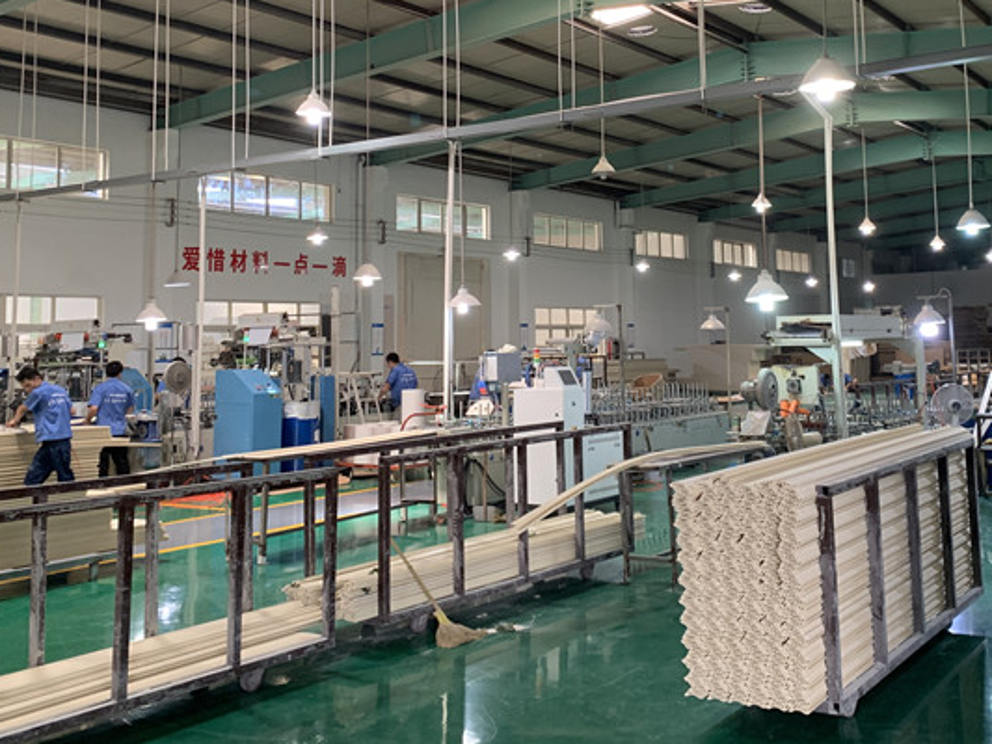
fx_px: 1118
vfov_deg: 36.4
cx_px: 586
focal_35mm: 39
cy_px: 232
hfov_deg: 47.6
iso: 125
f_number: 1.8
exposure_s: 1/50
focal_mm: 4.25
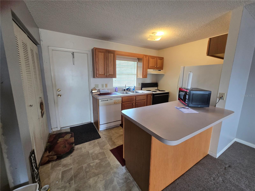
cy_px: 96
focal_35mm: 13
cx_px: 128
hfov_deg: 106.2
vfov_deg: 89.9
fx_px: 96
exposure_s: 1/60
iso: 250
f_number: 2.2
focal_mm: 2.2
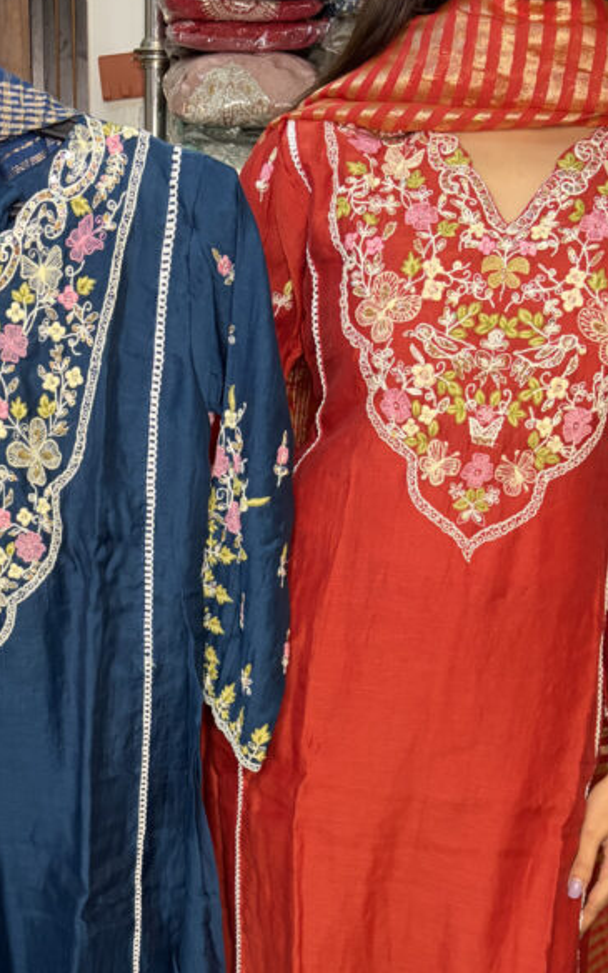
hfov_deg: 28.8
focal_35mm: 44
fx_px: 1167
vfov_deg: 43.4
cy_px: 766
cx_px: 165
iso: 250
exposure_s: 1/50
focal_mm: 5.96
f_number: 1.6
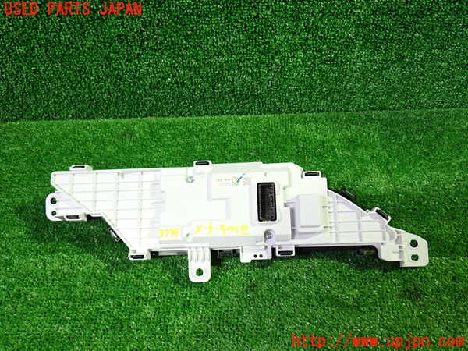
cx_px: 234
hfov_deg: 60.0
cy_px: 176
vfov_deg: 46.8
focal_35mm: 30
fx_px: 406
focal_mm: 5.4
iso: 400
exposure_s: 1/30
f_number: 2.3
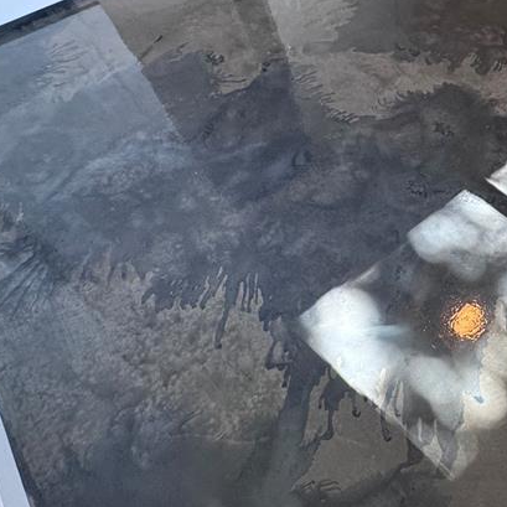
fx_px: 514
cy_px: 152
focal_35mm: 31
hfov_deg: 47.1
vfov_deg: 51.1
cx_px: 460
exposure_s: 1/120
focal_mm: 2.22
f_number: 2.2
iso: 250
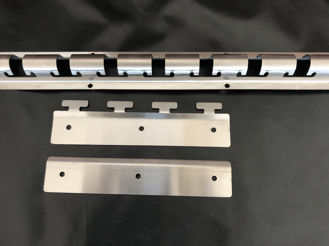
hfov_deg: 63.4
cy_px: 123
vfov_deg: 49.7
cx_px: 164
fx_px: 266
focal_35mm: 28
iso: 40
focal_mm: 3.99
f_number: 1.8
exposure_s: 1/24
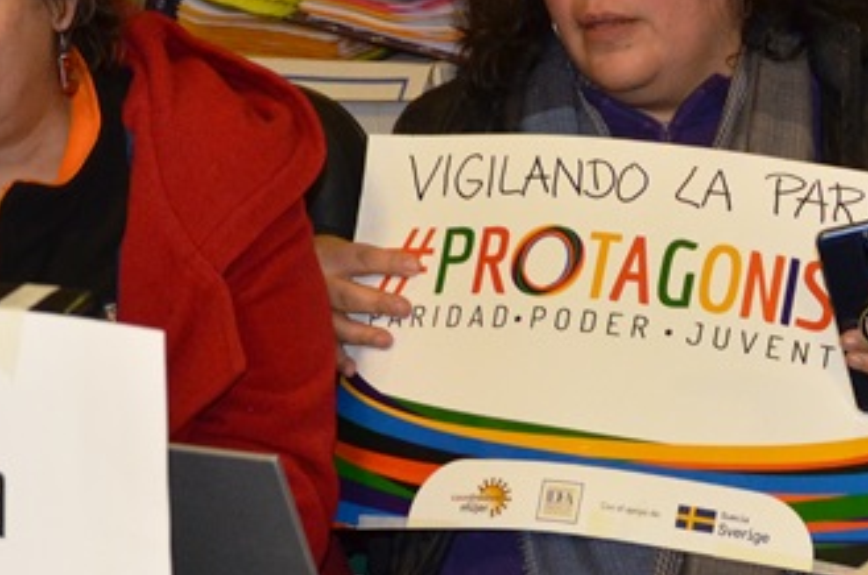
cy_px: 369
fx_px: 3562
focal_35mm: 148
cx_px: 728
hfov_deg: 13.8
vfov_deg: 9.2
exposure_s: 1/60
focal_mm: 28
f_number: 4
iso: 800
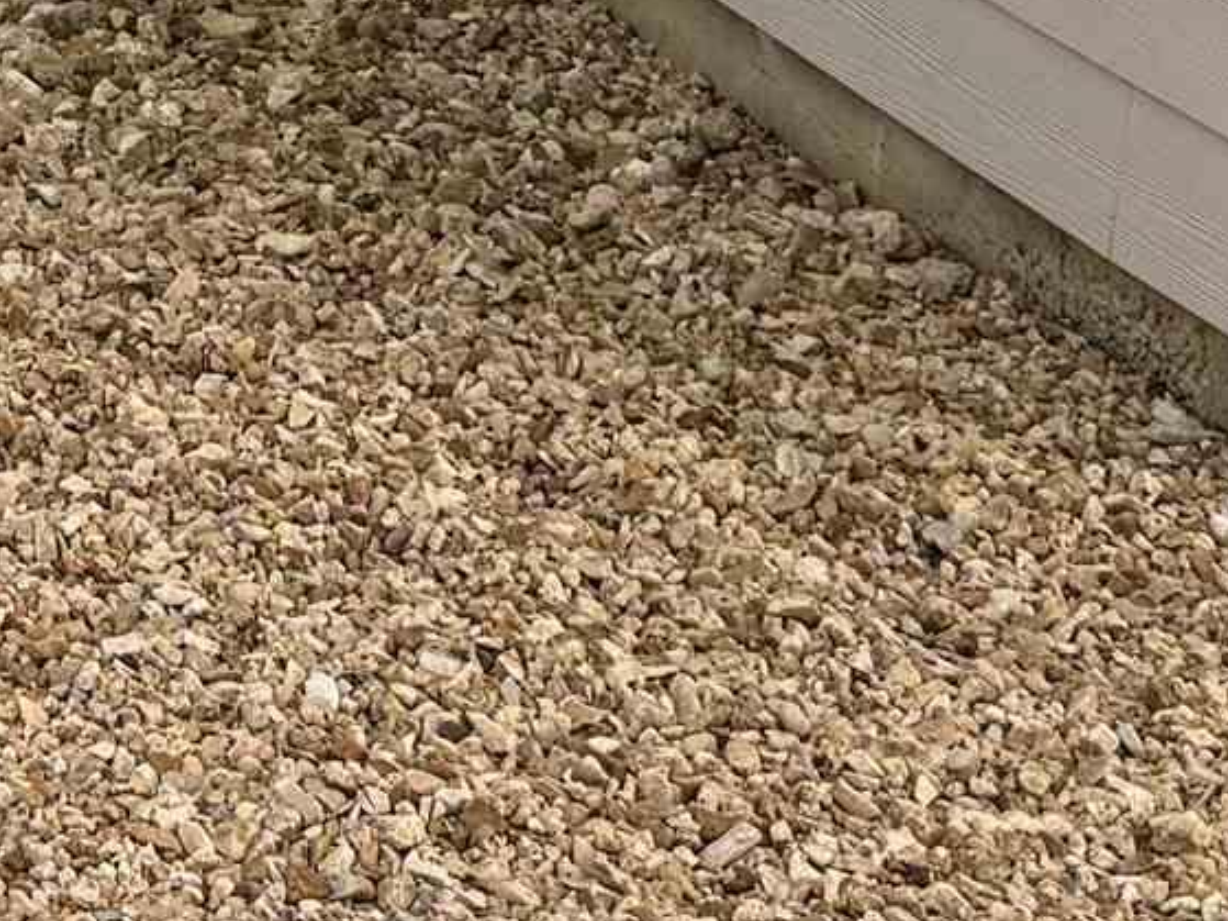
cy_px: -824
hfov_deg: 14.5
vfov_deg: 10.5
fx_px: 4682
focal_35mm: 132
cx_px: -255
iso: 80
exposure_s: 1/551
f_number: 1.78
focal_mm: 6.76
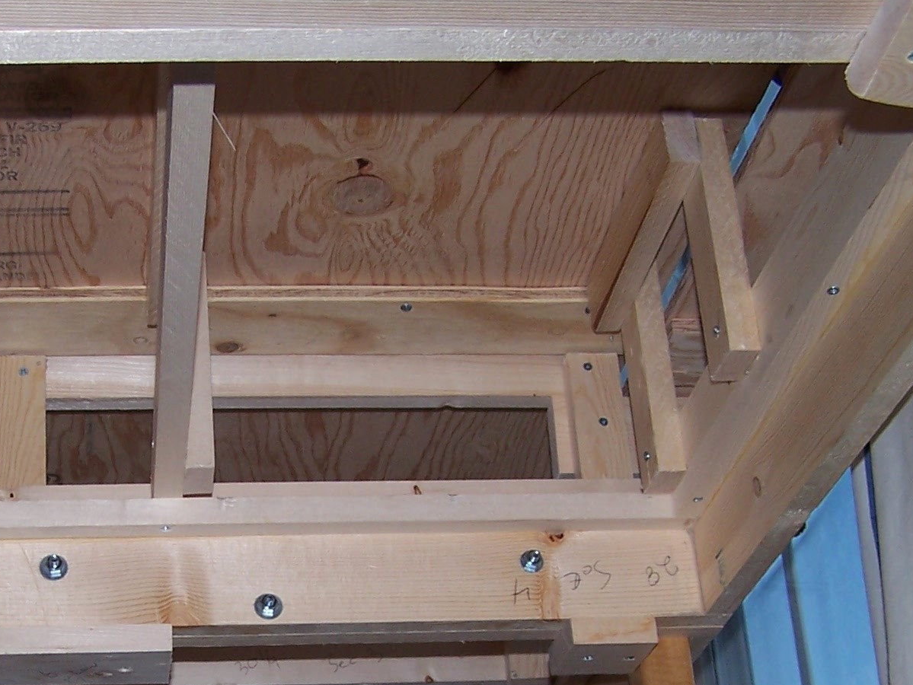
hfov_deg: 26.3
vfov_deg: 19.8
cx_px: 208
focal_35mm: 73
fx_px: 1926
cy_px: 629
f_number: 2.8
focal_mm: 6.3
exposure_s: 1/60
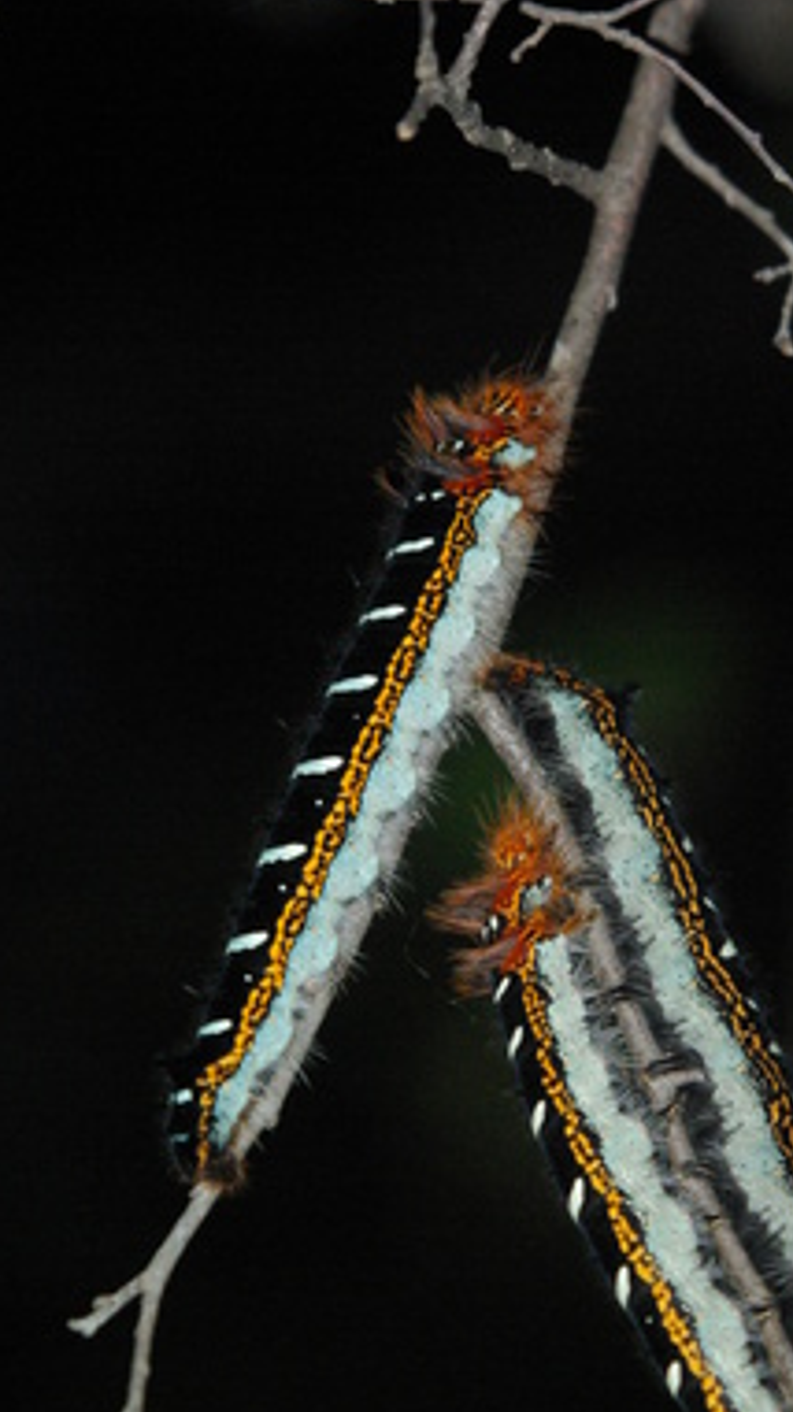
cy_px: 867
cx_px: 574
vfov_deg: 5.7
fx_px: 14071
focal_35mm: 376
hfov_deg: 3.2
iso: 800
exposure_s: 1/180
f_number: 6.7
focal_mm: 190
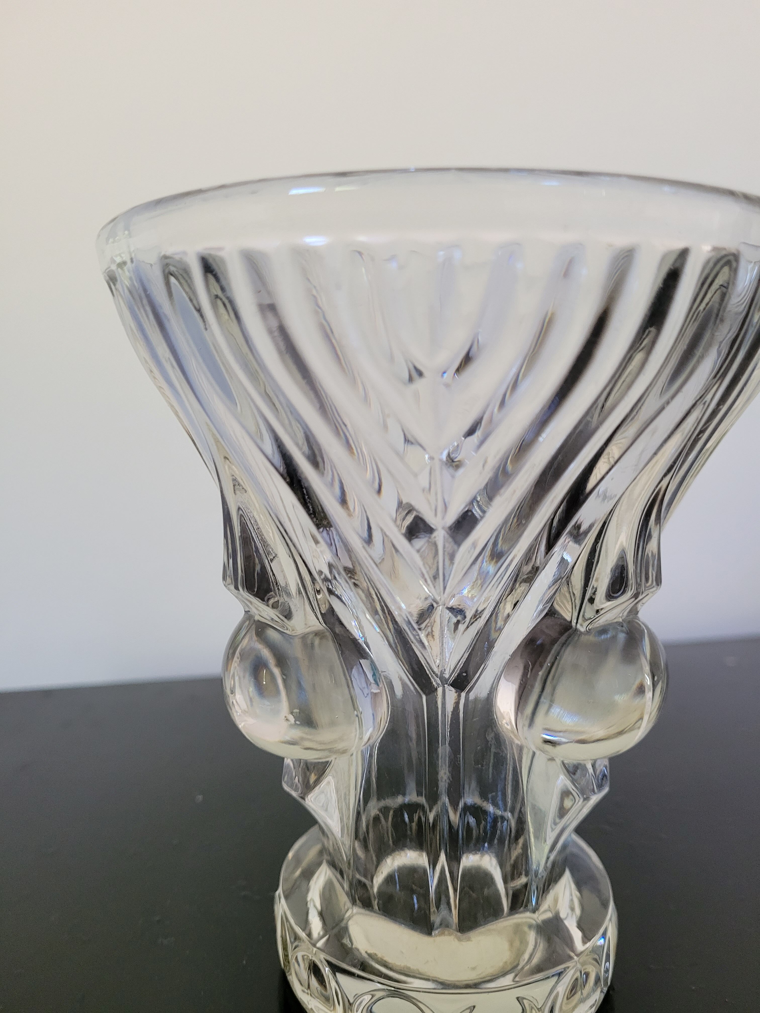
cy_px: 506
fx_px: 761
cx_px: 380
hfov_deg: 53.1
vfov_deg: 67.3
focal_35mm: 26
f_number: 1.8
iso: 320
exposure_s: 1/100
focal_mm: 5.4
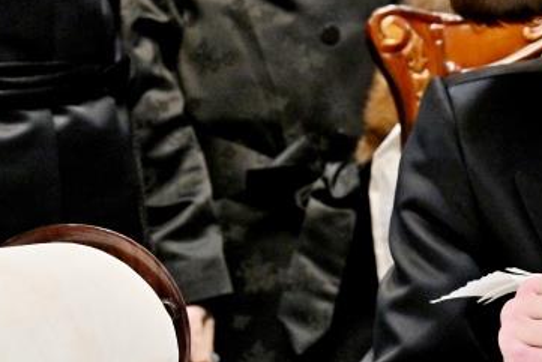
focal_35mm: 119
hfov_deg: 16.2
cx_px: 731
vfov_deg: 11.5
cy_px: 71
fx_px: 1792
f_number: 4.5
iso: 1600
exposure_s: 1/200
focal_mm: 42
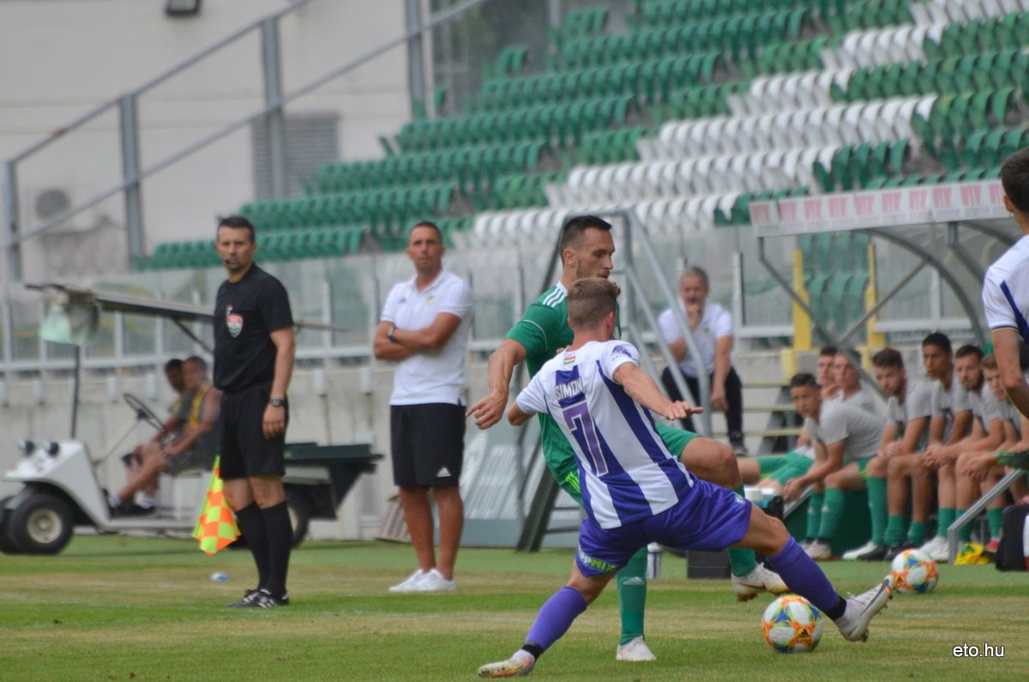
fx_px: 12837
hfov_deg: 4.6
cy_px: 341
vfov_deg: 3.0
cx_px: 514
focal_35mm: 450
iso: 1000
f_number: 5.6
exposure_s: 1/1250
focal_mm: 300
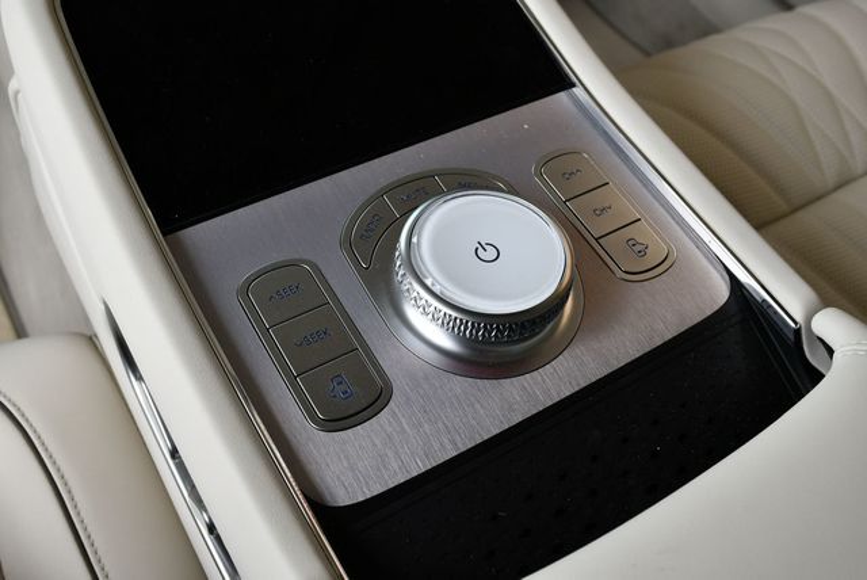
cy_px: 290
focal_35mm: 36
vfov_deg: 36.9
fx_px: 868
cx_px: 434
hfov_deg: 53.1
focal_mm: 18
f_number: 5.6
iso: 400
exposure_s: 1/250
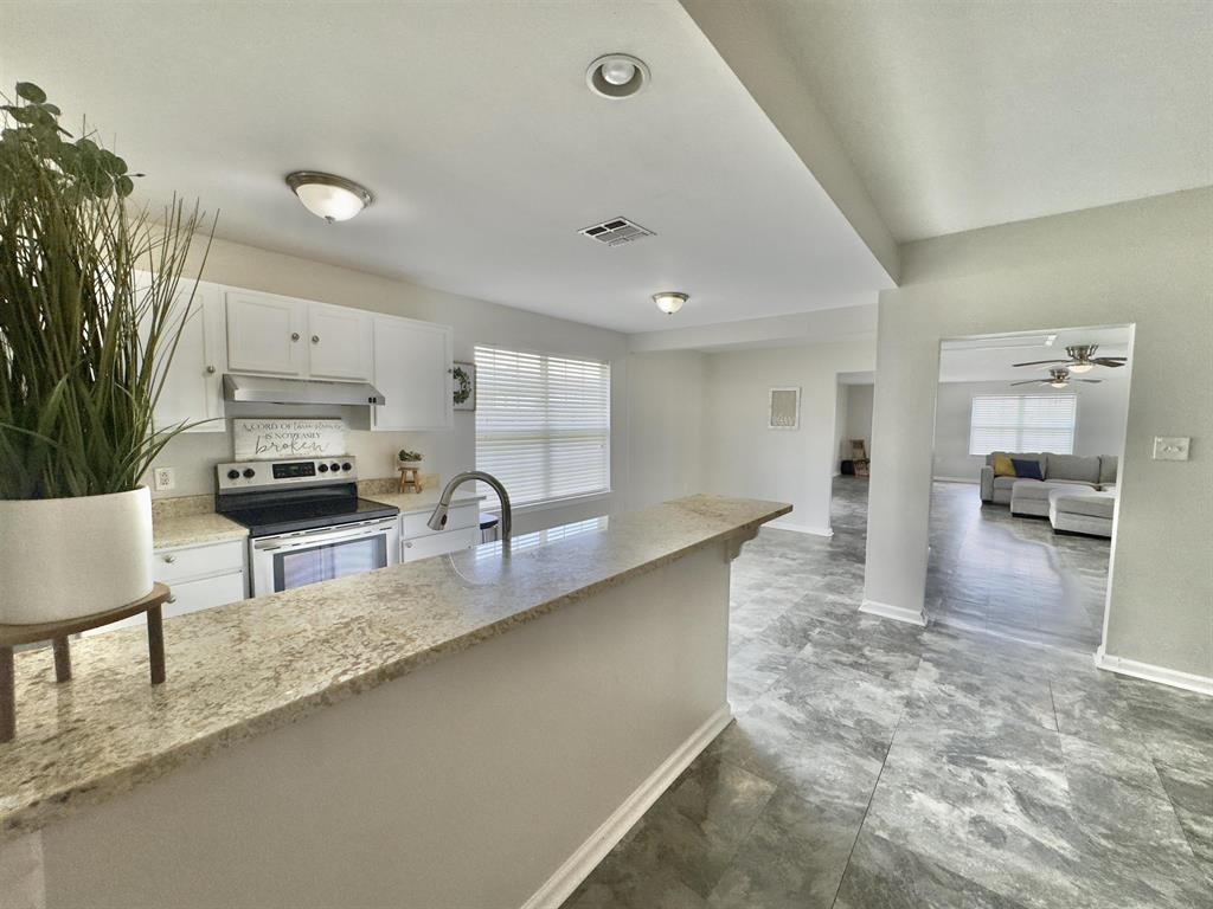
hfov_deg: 102.1
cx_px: 606
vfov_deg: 85.7
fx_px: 491
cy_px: 454
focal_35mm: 14
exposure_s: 1/120
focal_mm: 2.22
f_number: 2.2
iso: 160
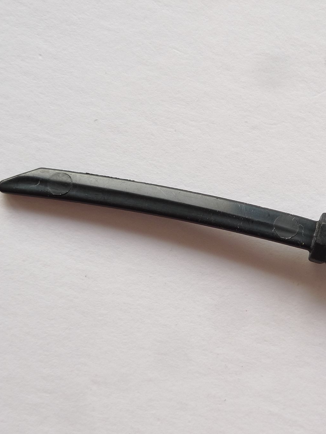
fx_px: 691
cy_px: 218
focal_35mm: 55
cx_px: 234
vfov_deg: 34.9
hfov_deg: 26.3
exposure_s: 1/30
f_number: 3.5
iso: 80
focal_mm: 8.8
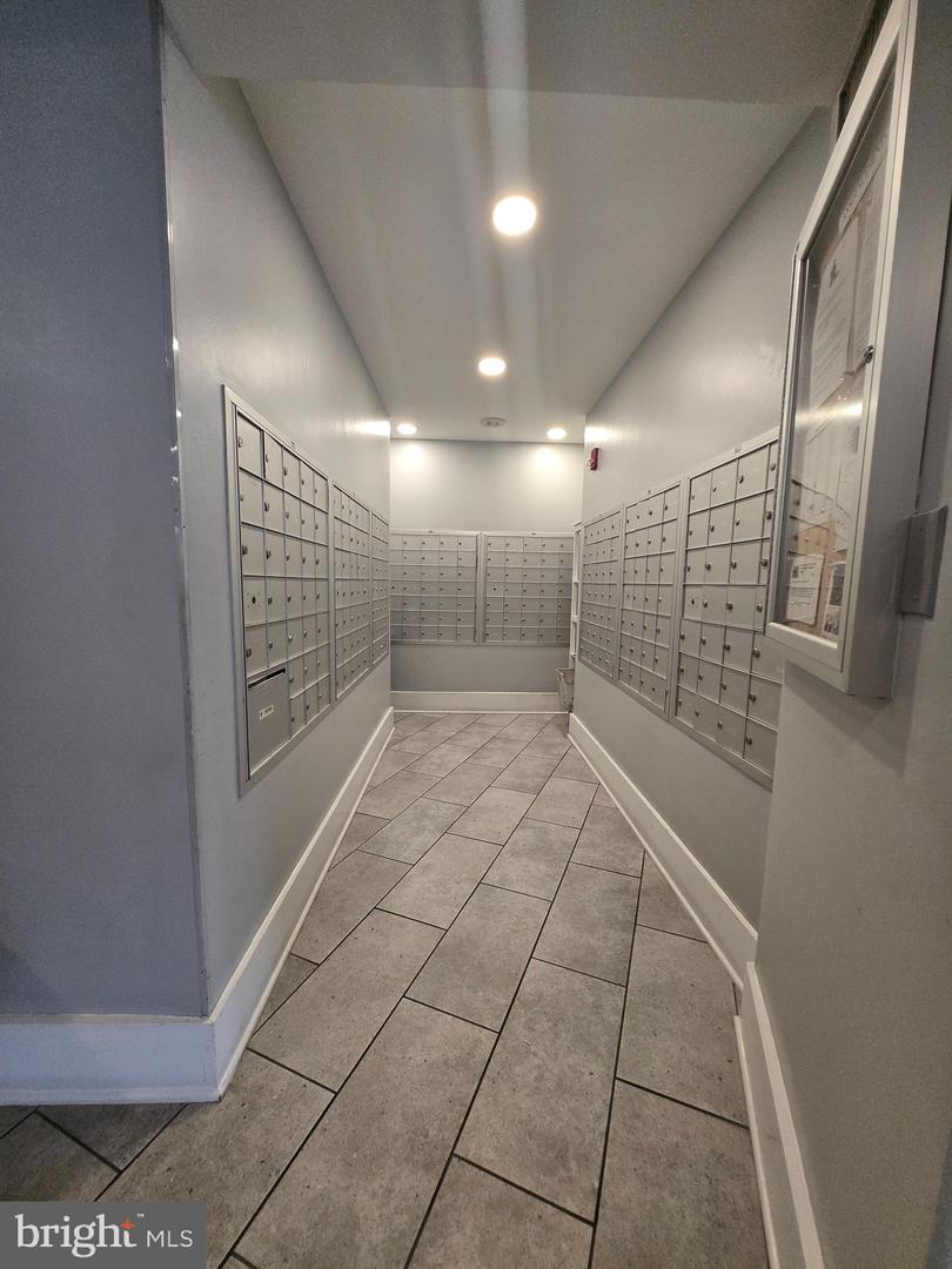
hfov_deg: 89.9
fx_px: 477
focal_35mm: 13
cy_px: 634
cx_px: 476
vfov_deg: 106.2
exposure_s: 1/60
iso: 200
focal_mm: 1.7
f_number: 2.2
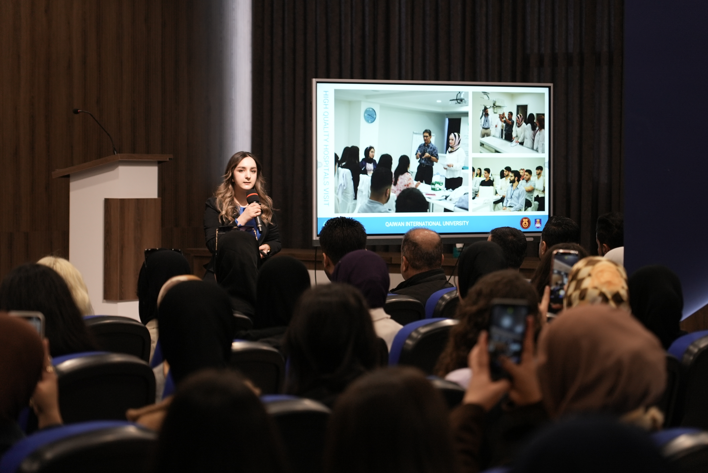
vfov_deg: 13.1
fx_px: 2066
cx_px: 354
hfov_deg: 19.4
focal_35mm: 105
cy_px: 236
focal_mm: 105
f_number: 4.5
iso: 1600
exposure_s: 1/125
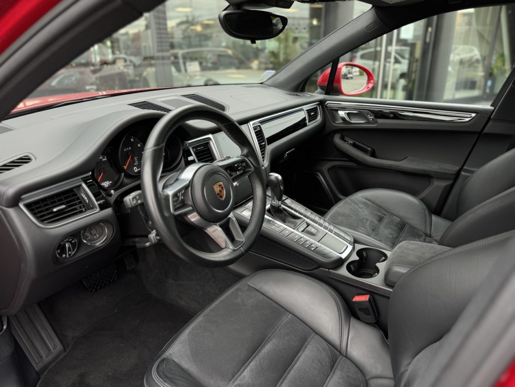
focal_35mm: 24
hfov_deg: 71.6
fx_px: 357
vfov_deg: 56.8
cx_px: 258
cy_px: 194
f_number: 1.78
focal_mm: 6.76
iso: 100
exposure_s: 1/121
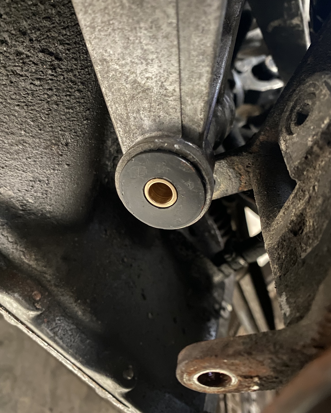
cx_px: 164
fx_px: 343
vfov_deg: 62.2
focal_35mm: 28
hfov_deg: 51.5
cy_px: 197
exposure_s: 1/8
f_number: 1.8
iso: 640
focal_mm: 4.25
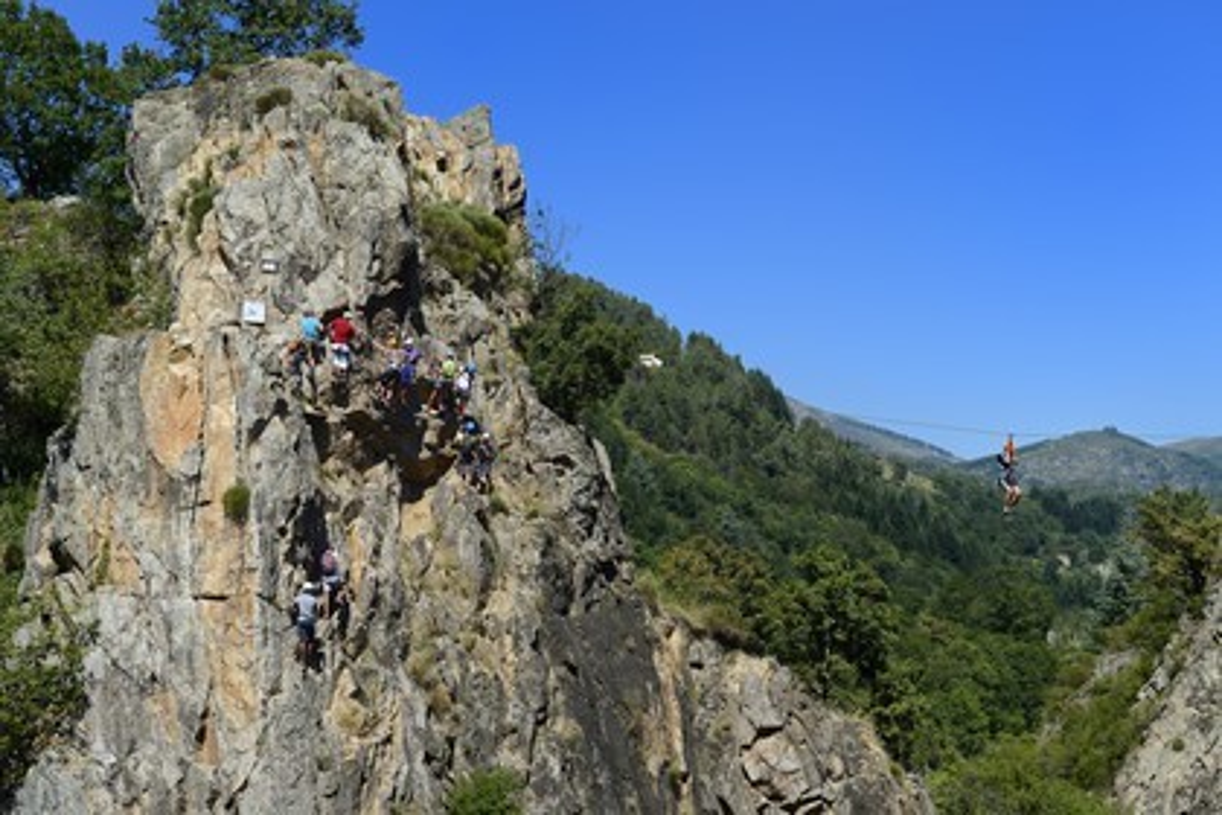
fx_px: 2376
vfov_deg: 19.5
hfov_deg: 28.8
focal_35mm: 70
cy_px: 408
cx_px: 611
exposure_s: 1/500
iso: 200
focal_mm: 70
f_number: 9
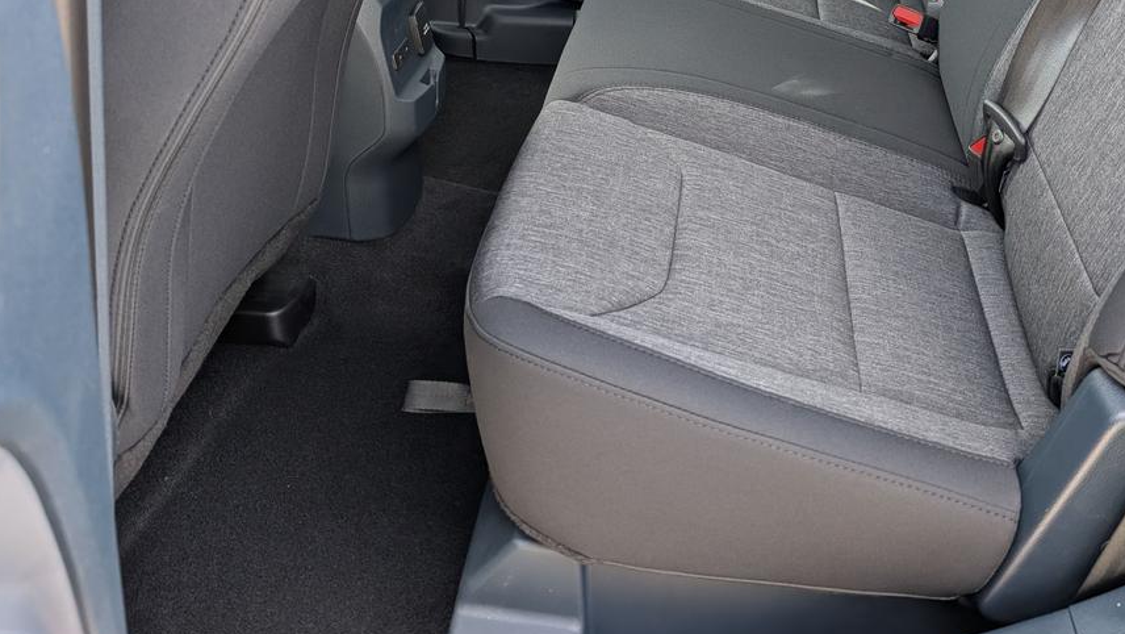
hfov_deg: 51.4
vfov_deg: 28.8
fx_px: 1164
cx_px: 642
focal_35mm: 39
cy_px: 18
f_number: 1.68
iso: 37
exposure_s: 1/194
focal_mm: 6.9
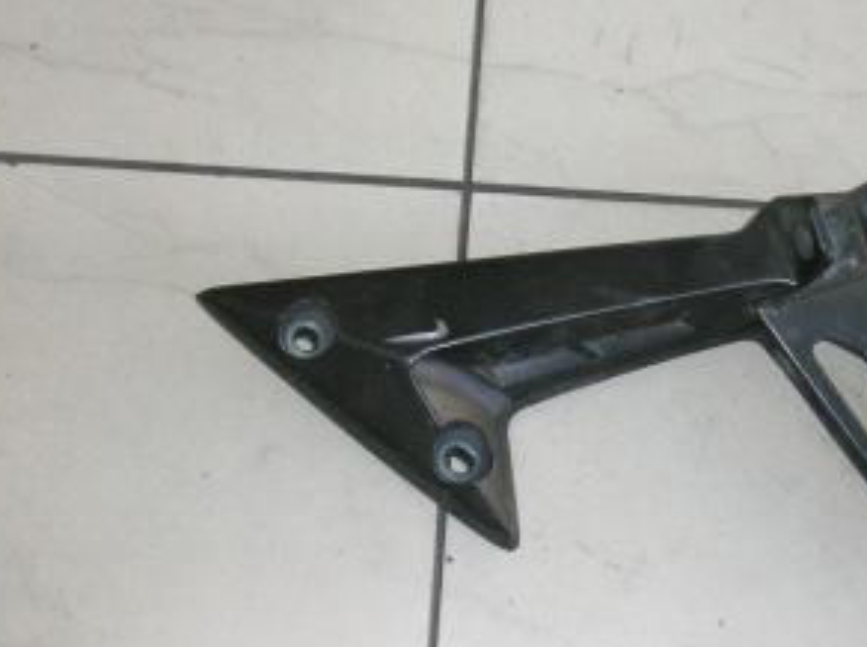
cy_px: 396
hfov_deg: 18.5
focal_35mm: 106
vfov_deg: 13.9
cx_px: 576
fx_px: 2651
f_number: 3.9
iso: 50
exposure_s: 1/60.1
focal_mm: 11.5
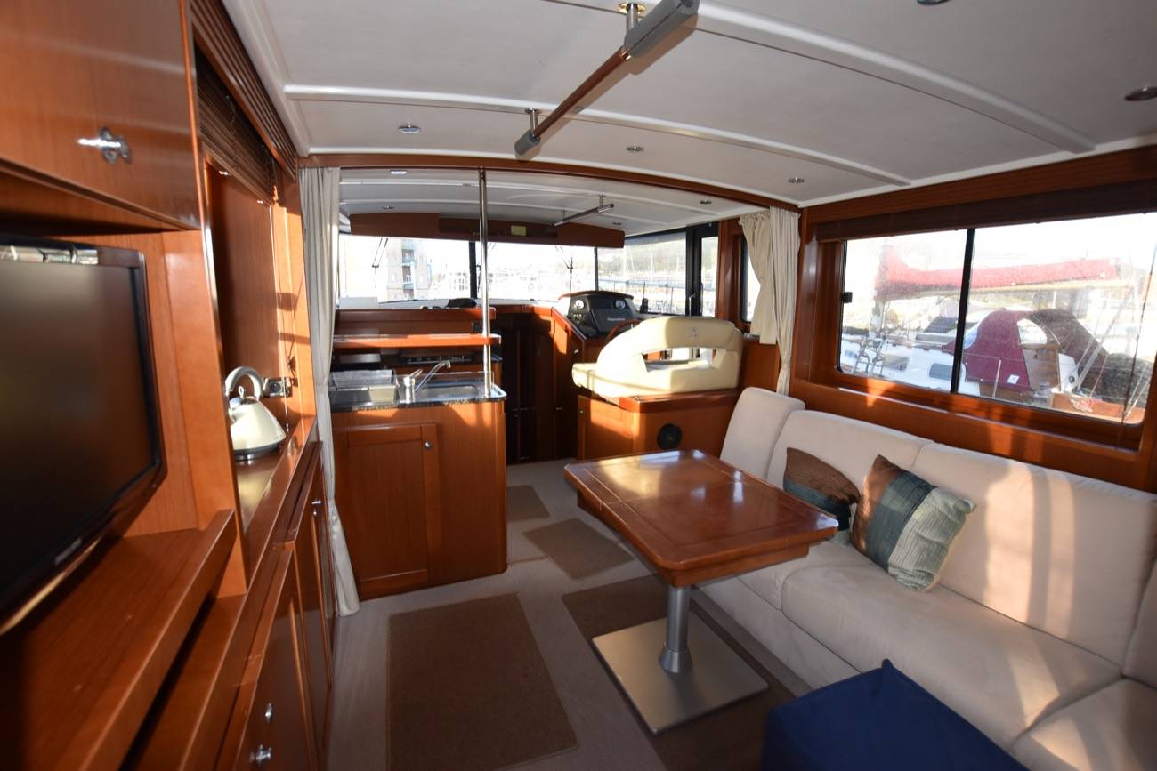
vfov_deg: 77.3
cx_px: 578
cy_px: 386
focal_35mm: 15
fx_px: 482
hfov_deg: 100.4
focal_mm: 10
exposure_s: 1/125
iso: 500
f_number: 5.6
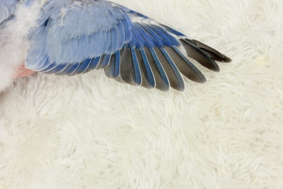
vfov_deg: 24.6
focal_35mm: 55
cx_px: 142
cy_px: 81
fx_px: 433
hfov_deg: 36.2
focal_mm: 5.96
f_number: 1.6
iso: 40
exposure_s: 1/50
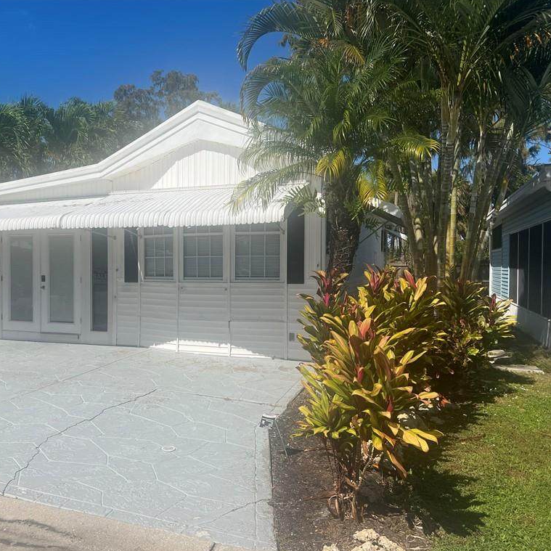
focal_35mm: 31
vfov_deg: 52.5
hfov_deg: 51.6
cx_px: 187
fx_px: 558
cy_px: 276
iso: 50
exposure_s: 1/10309
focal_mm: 5.7
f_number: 1.5
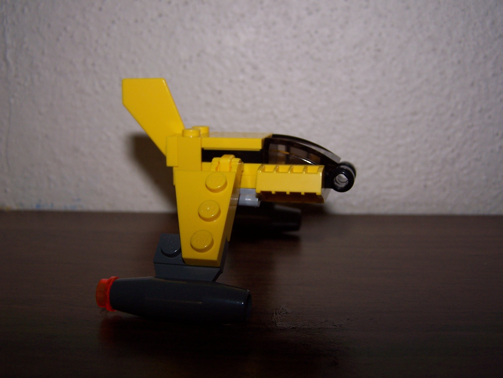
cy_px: 189
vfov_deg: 37.7
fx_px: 552
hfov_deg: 49.0
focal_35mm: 38
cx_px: 252
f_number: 2.8
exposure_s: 1/60
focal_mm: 6.3
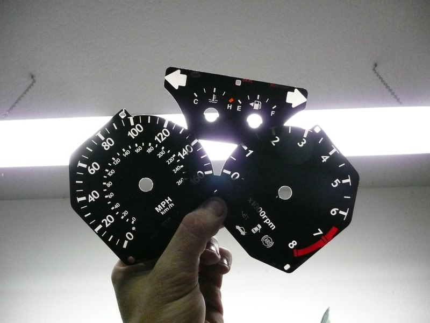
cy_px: 162
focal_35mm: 28
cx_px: 215
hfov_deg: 63.4
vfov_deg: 49.7
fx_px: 348
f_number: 3.3
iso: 800
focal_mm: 4.6
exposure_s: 1/80
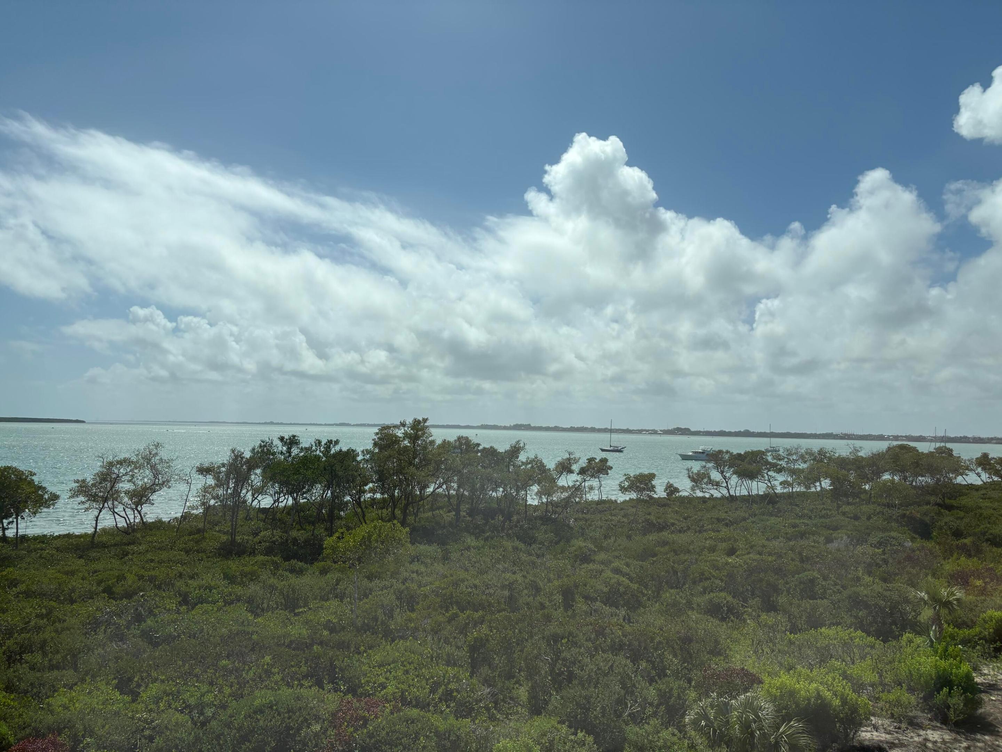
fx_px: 753
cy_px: 376
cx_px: 501
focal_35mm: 26
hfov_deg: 67.3
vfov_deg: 53.1
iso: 50
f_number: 1.6
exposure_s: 1/10989
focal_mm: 5.96
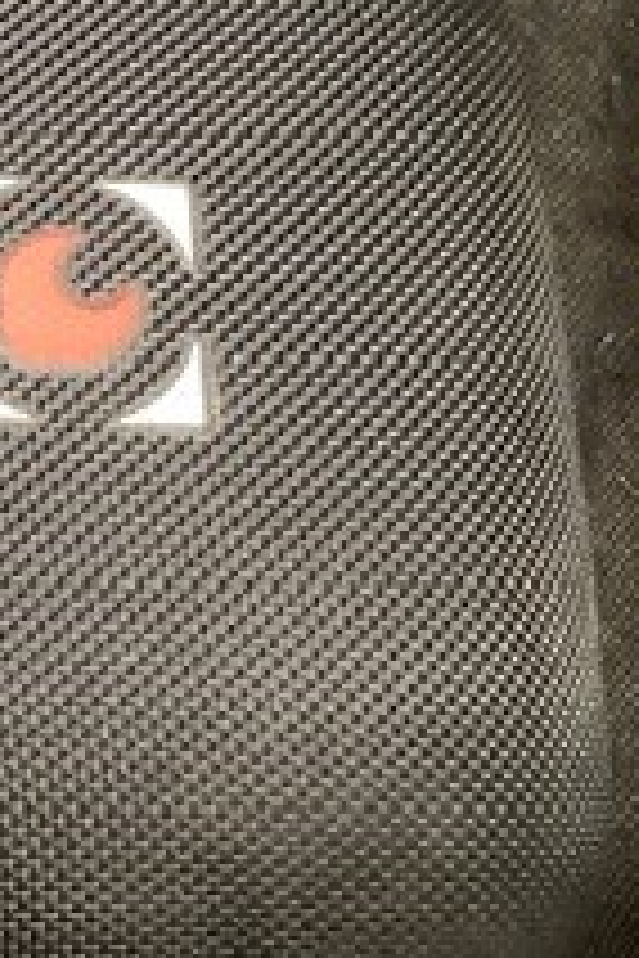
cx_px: -531
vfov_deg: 21.0
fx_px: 2582
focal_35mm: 97
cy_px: 328
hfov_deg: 12.8
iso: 250
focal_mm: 3.3
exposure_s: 1/40
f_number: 2.4
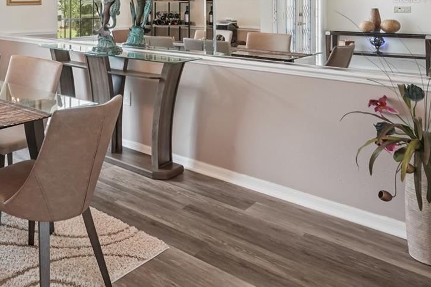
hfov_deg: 43.2
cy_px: -2
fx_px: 432
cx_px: -26
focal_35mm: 36
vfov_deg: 33.5
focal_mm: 16.5
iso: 400
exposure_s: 1/20
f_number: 8
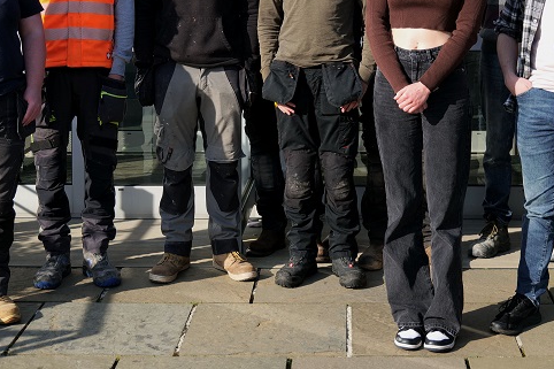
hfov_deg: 24.5
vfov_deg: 16.1
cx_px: 293
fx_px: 1277
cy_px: -11
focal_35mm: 83
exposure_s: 1/400
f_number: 4.8
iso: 100
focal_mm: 40
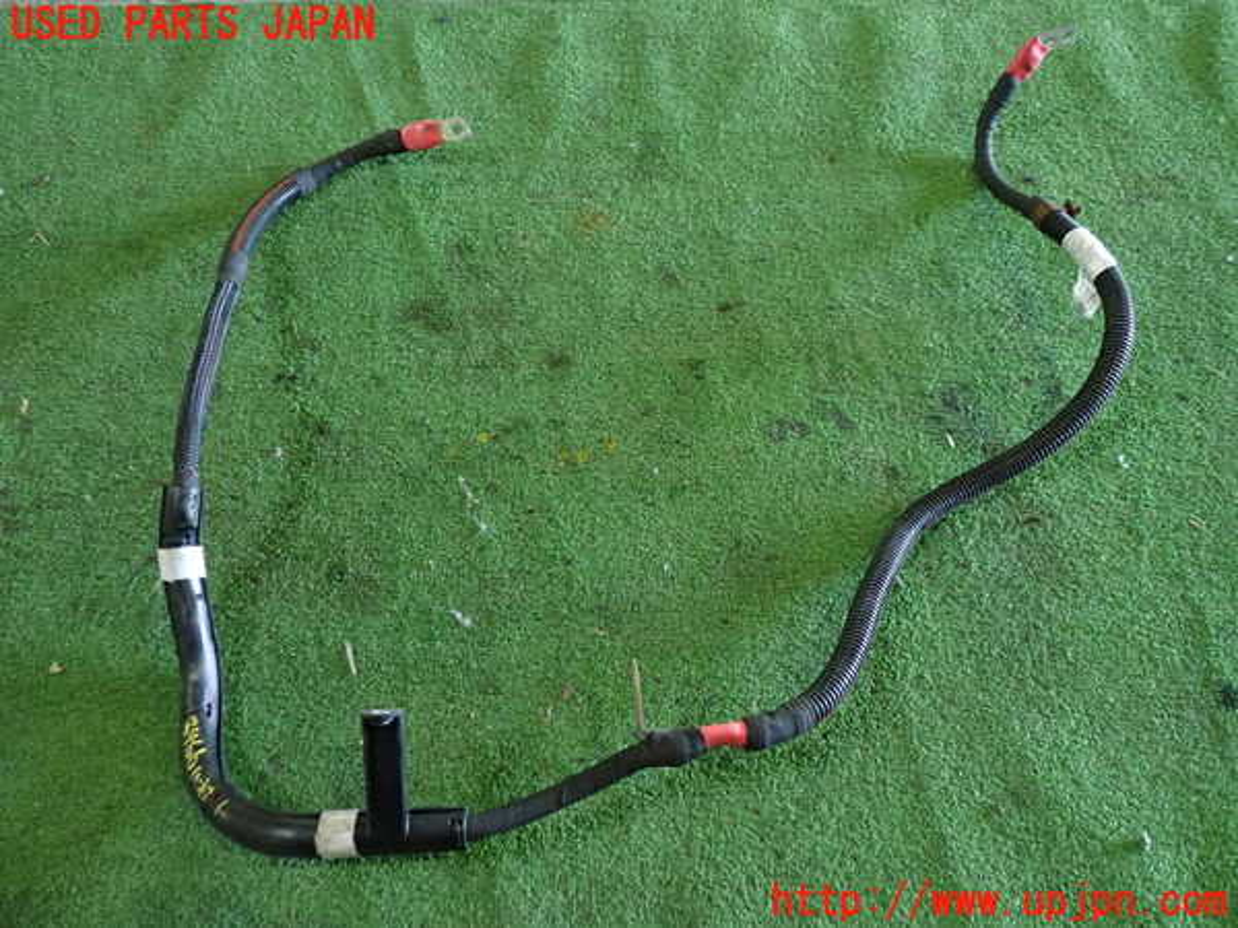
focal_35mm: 30
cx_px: 619
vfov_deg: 46.8
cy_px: 464
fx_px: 1073
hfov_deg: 60.0
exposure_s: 1/30
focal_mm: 5.4
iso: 500
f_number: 2.3
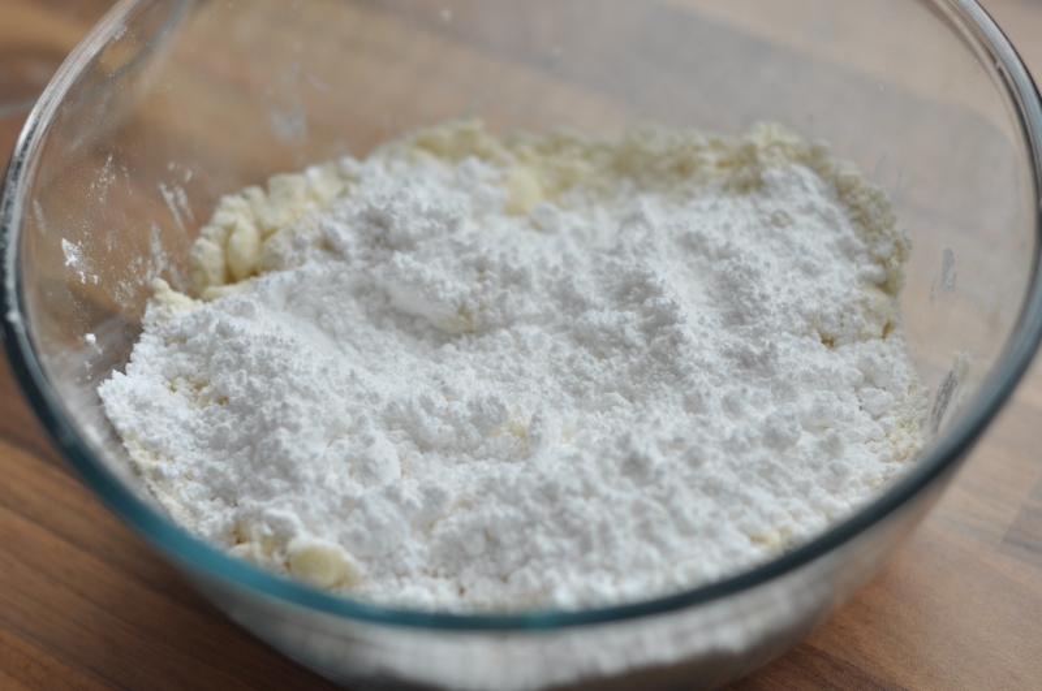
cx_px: 521
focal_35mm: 75
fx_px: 2168
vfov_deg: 18.1
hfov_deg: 27.0
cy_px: 346
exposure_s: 1/250
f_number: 2.5
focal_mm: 50
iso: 200
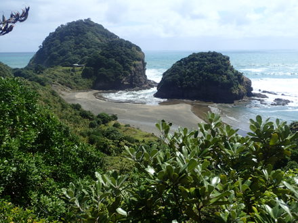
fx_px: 275
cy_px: 112
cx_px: 149
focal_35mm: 32
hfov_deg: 56.8
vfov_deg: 44.2
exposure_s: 1/160
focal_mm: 5.87
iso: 100
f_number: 9
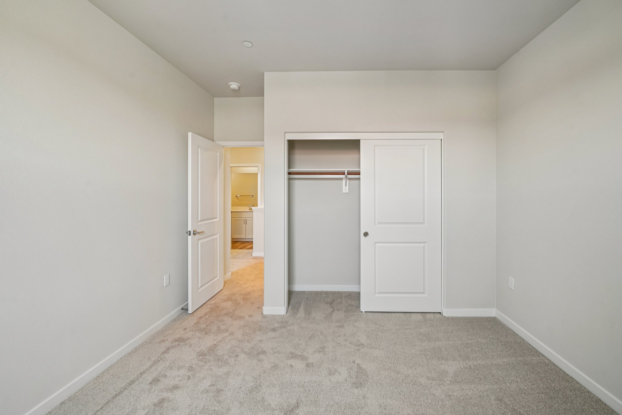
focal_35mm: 13
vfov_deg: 85.4
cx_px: 311
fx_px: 225
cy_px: 208
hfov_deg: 108.3
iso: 400
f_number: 8
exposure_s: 1/13
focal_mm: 13
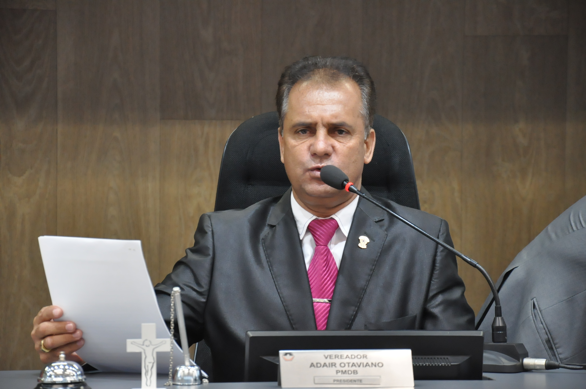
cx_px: 293
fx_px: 2561
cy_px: 194
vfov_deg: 8.7
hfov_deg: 13.1
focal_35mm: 158
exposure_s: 1/60
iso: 2000
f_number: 5.6
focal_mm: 105
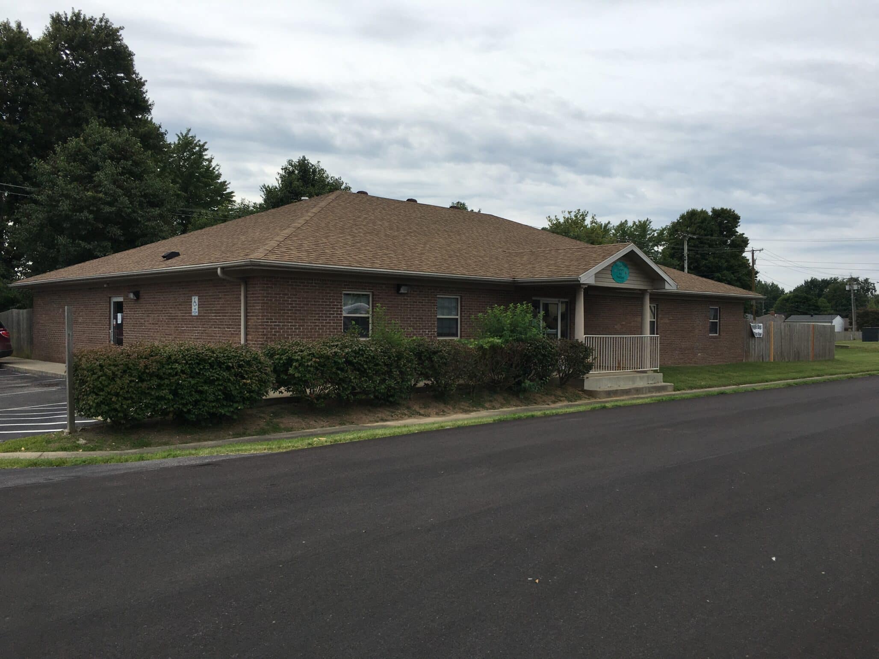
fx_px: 736
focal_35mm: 29
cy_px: 330
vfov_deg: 48.2
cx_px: 440
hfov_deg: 61.7
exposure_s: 1/1672
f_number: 2.2
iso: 25
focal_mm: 4.15
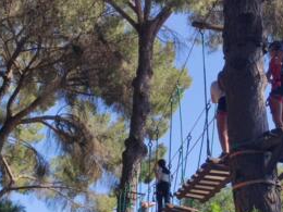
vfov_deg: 20.1
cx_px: 170
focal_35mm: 73
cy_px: 151
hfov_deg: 26.6
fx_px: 597
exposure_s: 1/1185
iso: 112
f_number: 1.75
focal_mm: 4.75
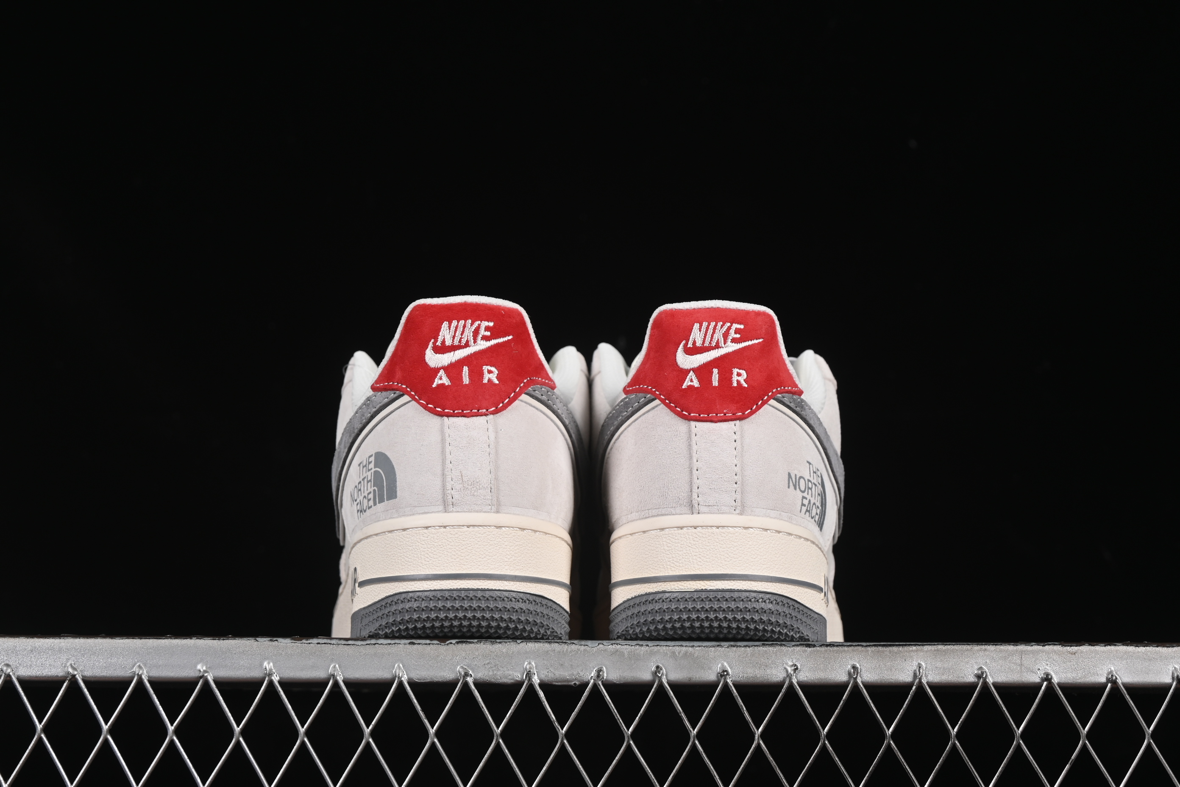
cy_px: 394
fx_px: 2458
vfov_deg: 18.2
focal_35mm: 75
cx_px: 590
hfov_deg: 27.0
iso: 160
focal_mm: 50
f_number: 8
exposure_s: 1/80
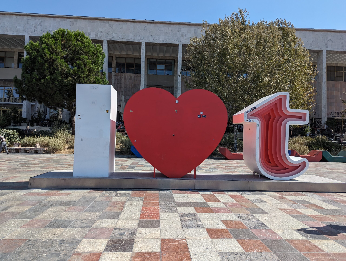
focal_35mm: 24
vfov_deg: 56.9
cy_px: 130
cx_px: 173
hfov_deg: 71.5
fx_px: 240
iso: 52
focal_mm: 6.81
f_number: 1.85
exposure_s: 1/2833
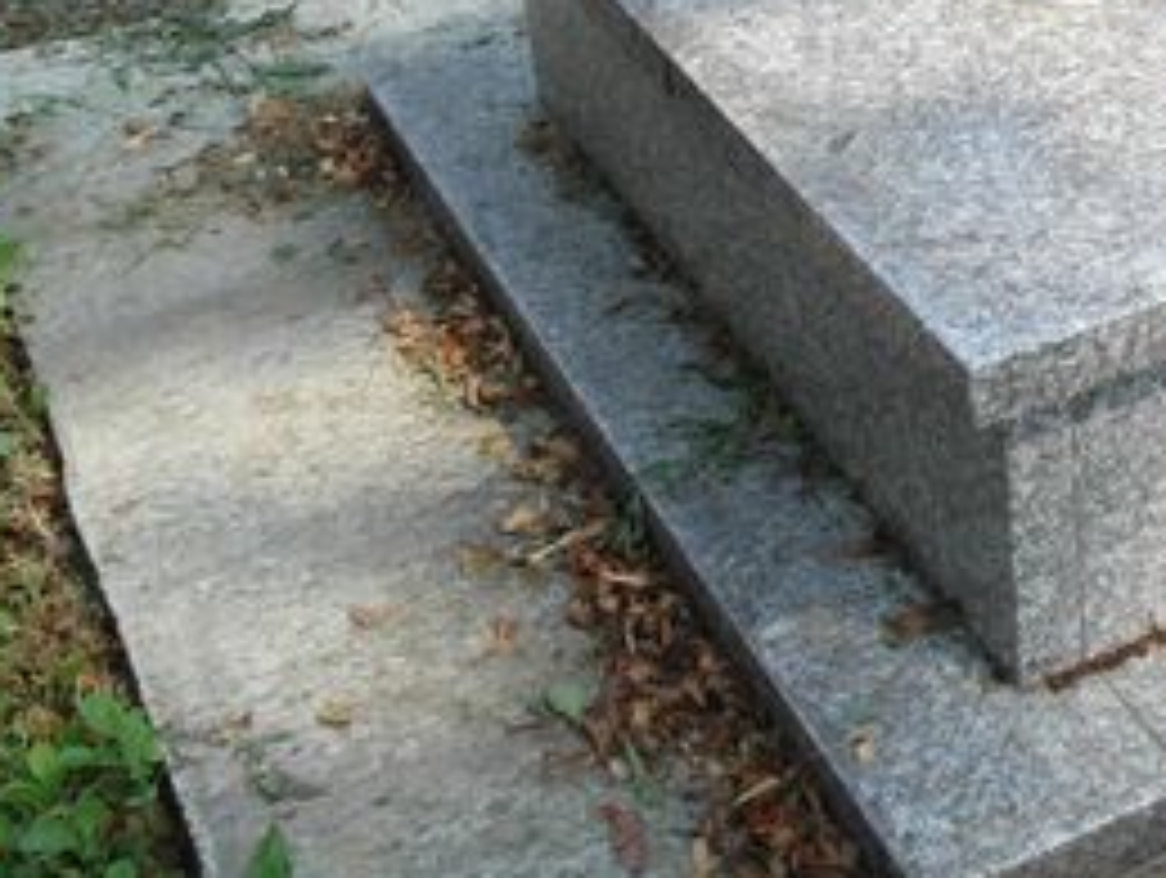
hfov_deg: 24.0
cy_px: -45
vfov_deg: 19.3
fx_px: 2496
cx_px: 1378
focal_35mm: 74
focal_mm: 6.5
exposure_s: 1/180
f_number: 4.1
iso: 80
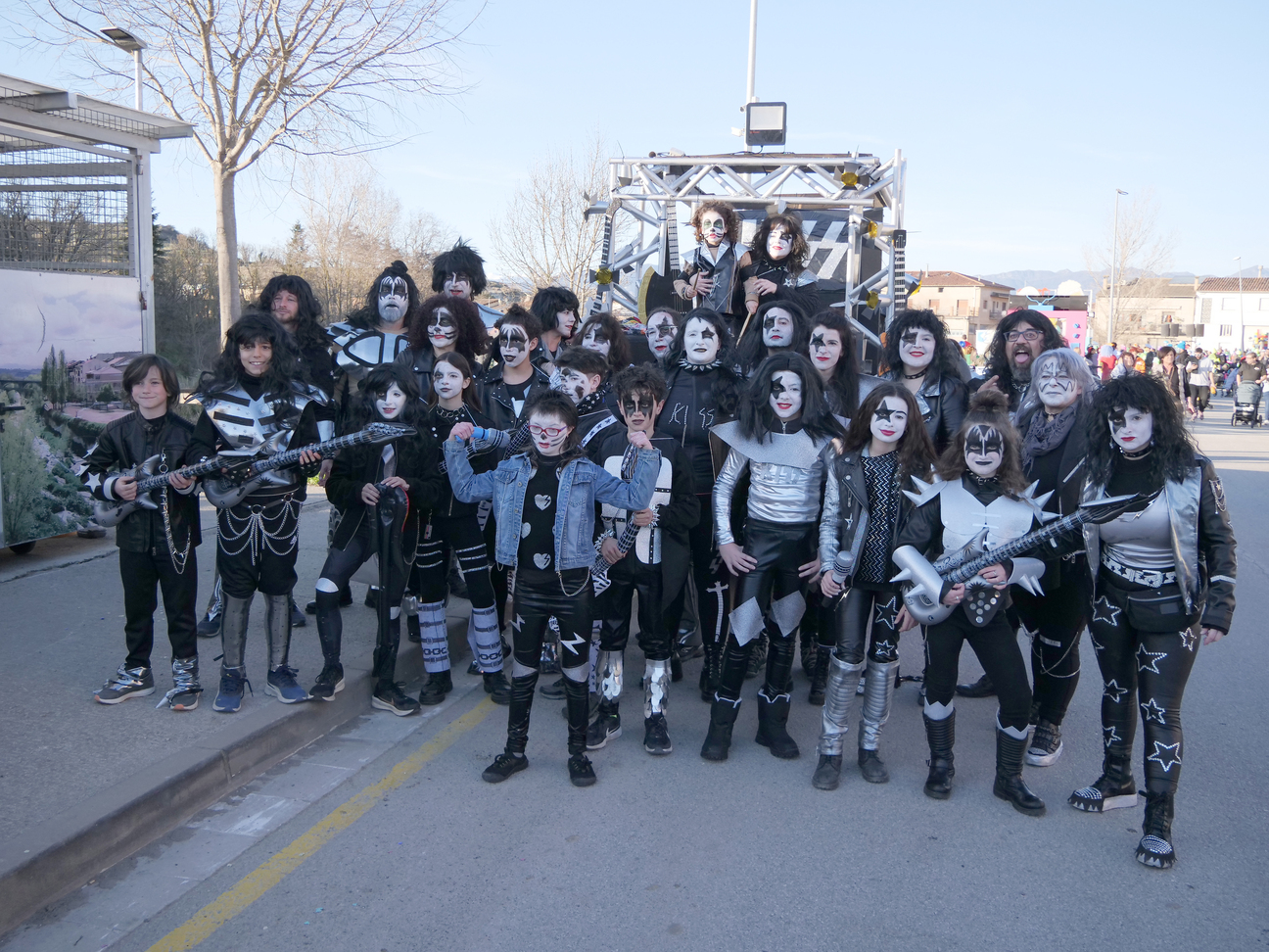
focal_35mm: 30
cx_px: 634
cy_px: 476
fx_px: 1100
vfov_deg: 46.8
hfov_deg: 60.0
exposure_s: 1/800
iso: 400
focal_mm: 15
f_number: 3.7
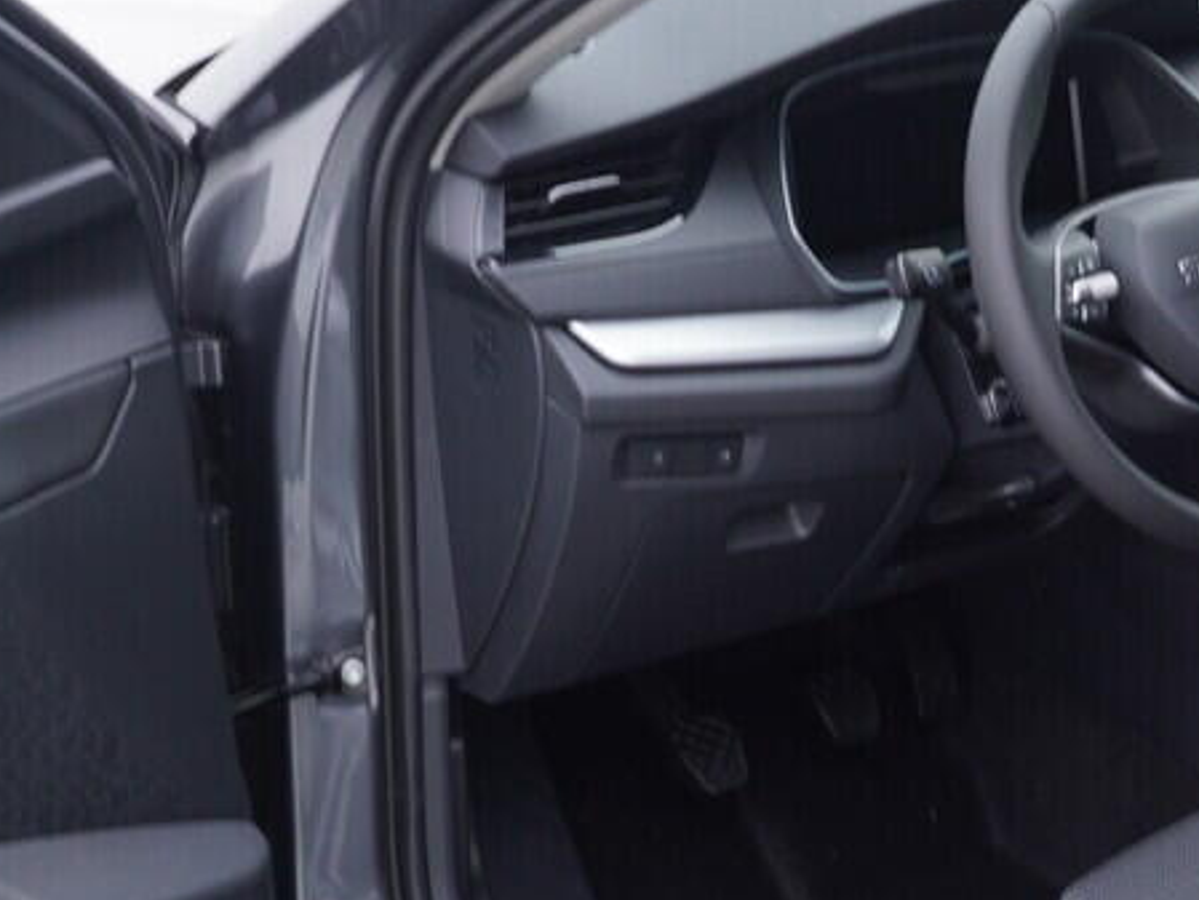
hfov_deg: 23.7
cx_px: 1196
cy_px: 666
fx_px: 2737
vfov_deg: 18.6
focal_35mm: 79
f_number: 2.8
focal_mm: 24
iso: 125
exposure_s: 1/40
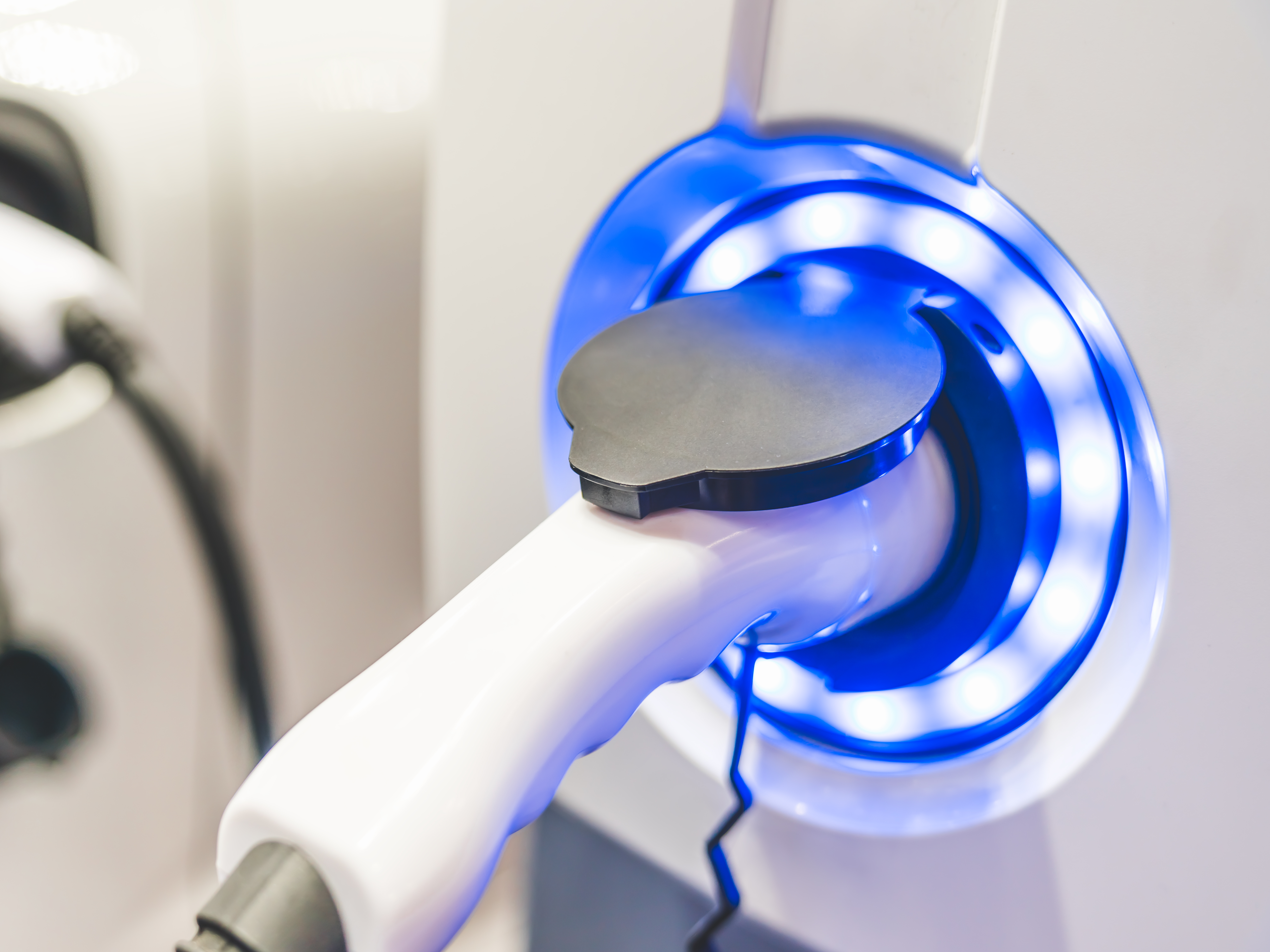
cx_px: 457
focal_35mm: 51
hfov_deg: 37.2
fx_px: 1871
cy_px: 482
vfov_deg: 28.6
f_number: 2.8
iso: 100
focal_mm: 41
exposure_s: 1/100
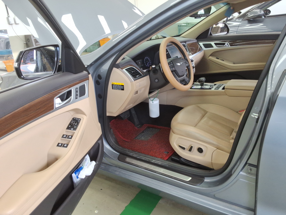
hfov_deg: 63.4
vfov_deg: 49.7
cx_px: 143
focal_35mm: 28
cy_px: 108
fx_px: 231
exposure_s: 1/60
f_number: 1.9
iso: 46
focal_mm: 2.91
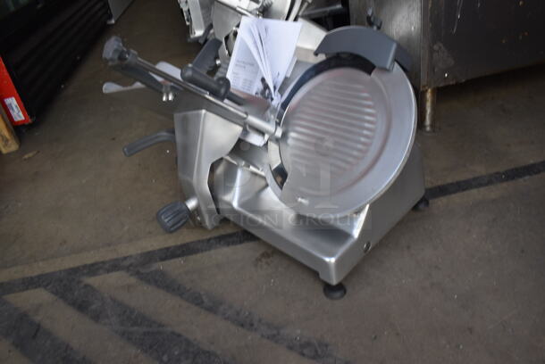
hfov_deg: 67.3
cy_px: 182
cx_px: 272
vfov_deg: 48.0
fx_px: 409
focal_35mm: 27
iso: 200
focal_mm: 18
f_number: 6.3
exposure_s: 1/160
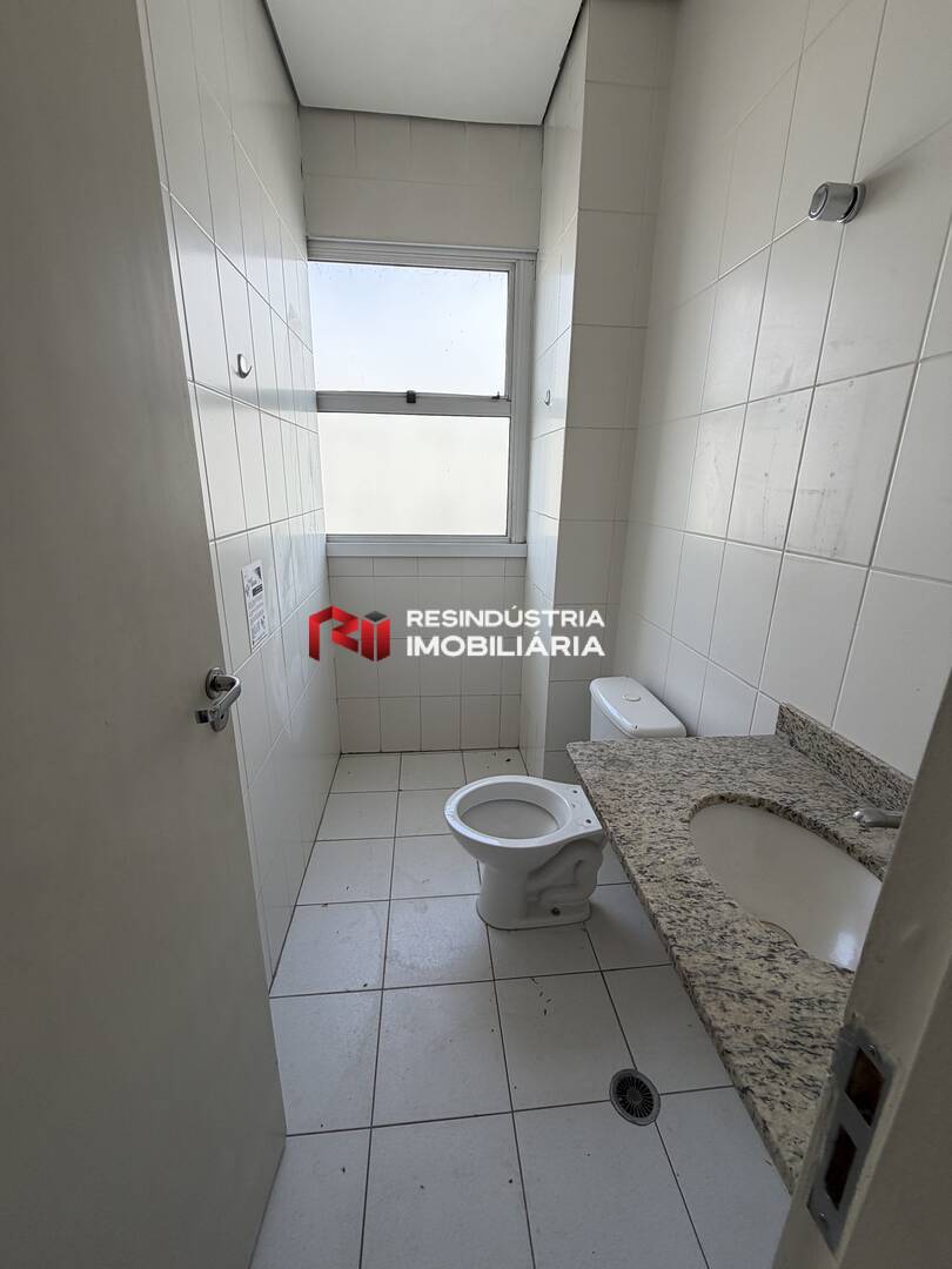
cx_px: 476
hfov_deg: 85.7
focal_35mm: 14
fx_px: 513
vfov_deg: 102.1
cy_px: 634
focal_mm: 2.22
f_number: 2.2
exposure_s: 1/203
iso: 50
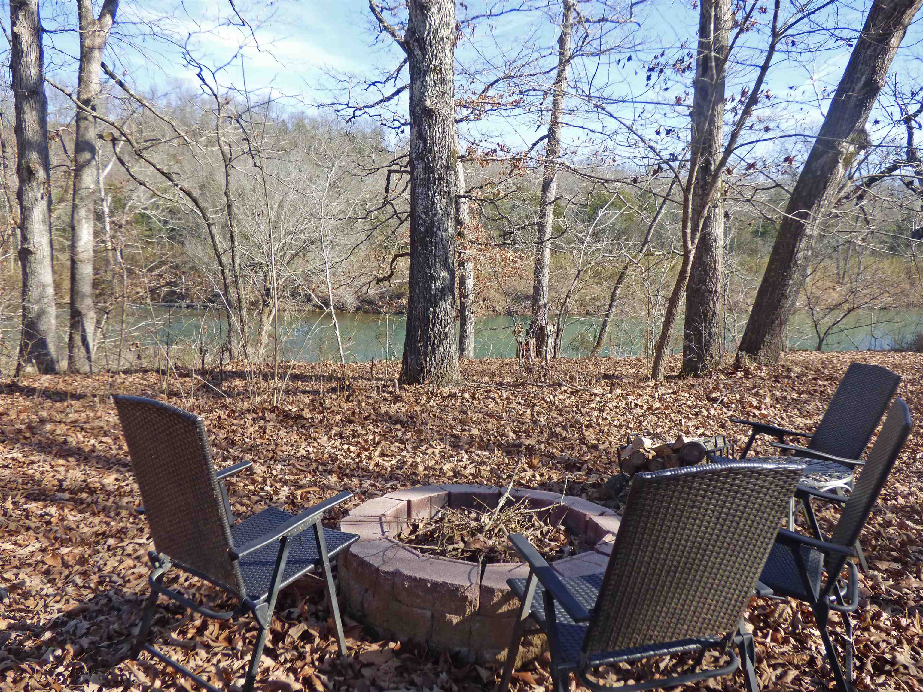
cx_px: 462
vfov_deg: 46.8
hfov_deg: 60.0
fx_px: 800
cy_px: 346
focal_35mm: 30
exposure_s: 1/320
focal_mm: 5.29
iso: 100
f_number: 3.3
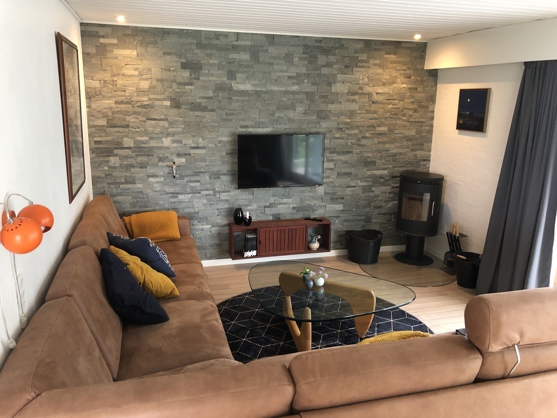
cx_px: 278
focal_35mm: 28
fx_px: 451
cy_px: 209
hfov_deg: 63.4
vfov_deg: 49.7
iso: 100
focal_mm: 3.99
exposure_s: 1/9
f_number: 1.8
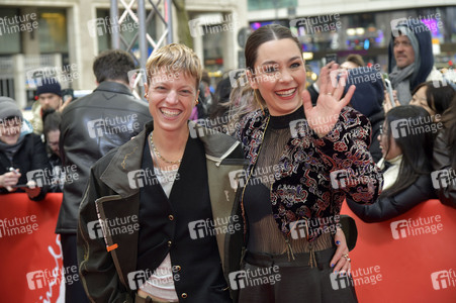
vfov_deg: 16.0
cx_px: 228
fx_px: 1076
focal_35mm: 85
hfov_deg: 23.9
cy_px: 152
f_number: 5.6
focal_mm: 85
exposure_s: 1/200
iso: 1250
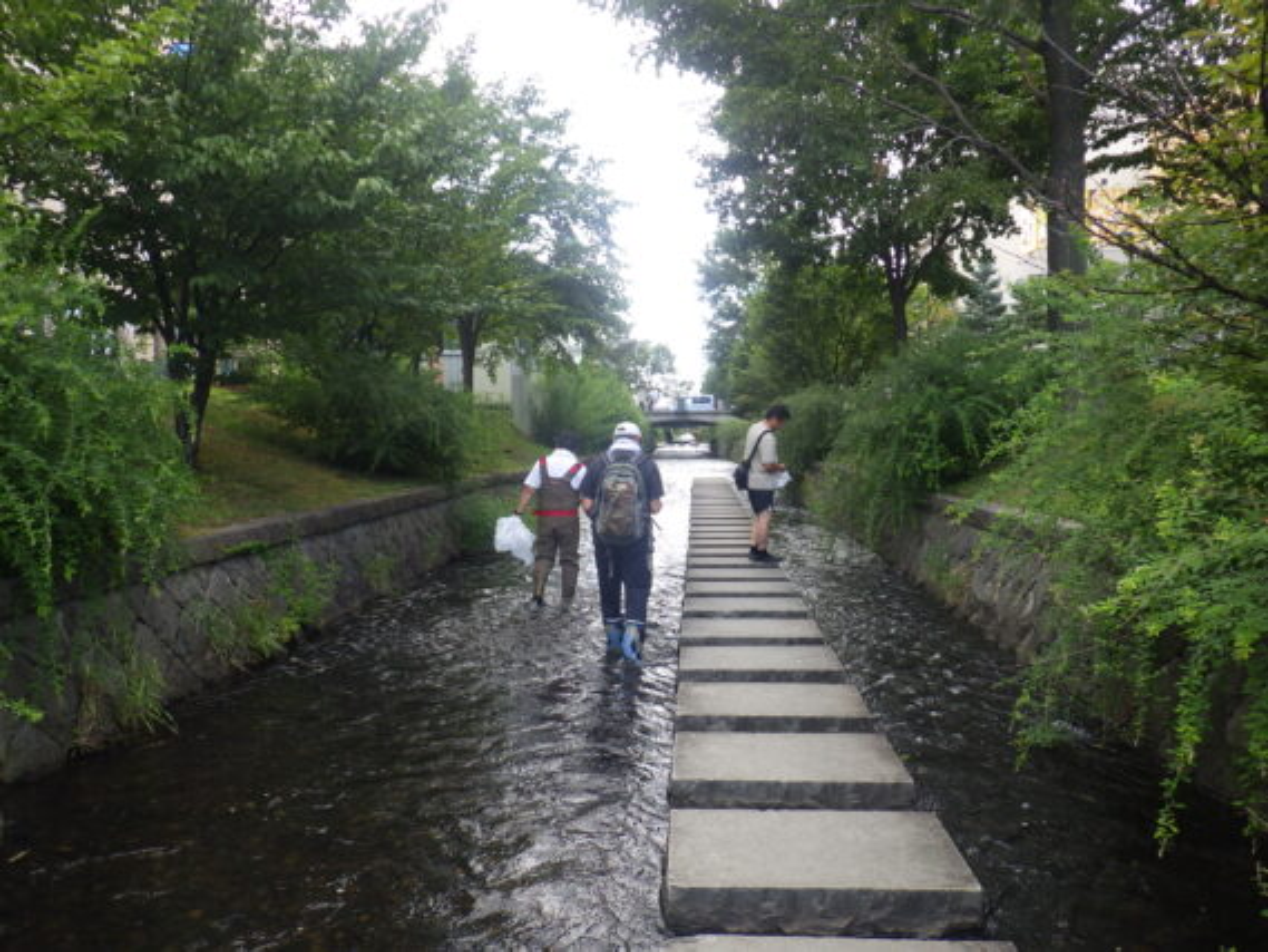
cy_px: 476
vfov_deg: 49.8
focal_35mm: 28
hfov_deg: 63.4
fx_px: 1026
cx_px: 634
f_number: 3.5
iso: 125
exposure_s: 1/160
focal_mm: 5
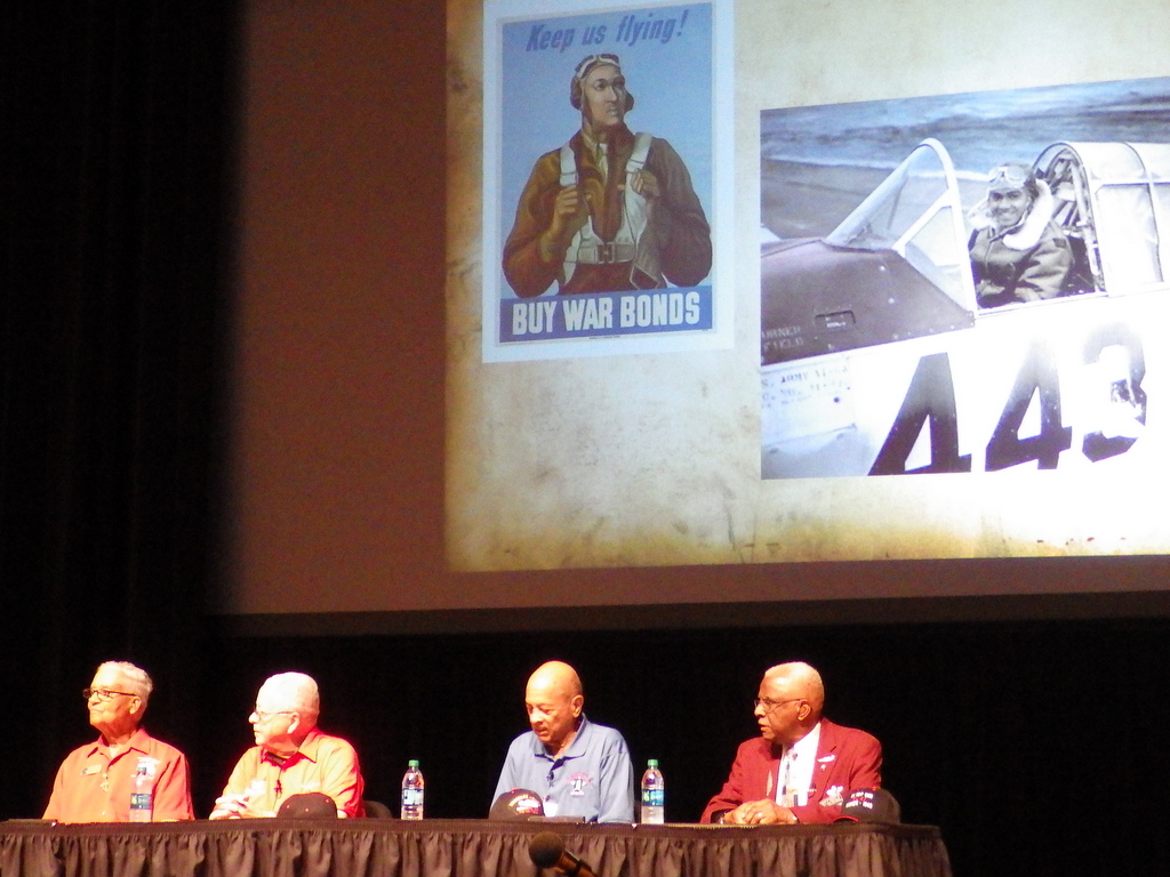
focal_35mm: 66
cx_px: 585
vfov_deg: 22.3
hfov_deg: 29.4
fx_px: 2231
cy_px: 438
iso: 1600
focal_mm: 11.8
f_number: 3.8
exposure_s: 1/30
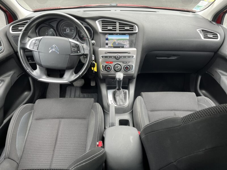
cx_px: 114
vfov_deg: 53.1
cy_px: 85
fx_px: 170
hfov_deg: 67.3
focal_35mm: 26
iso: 80
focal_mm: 5.1
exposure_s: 1/121
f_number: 1.6
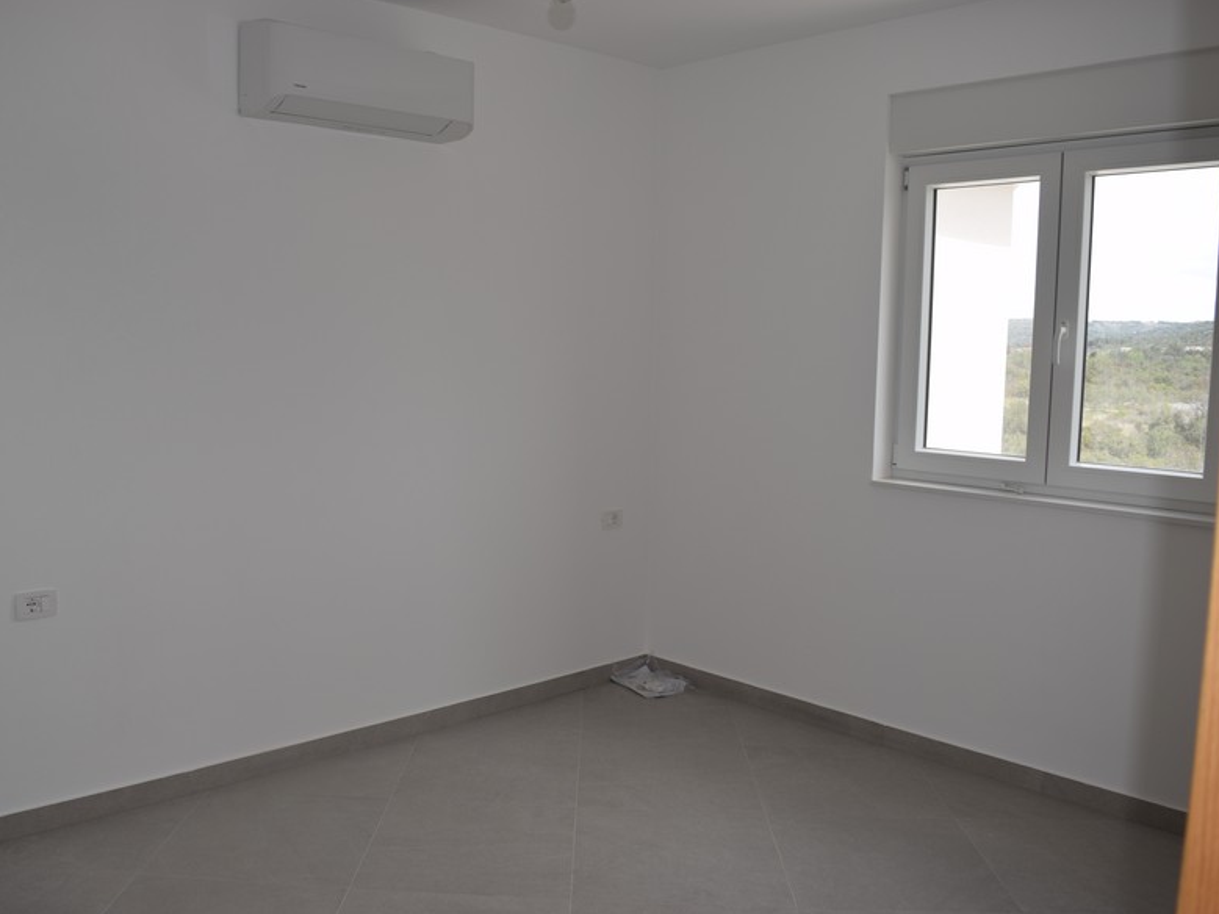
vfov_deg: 46.8
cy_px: 462
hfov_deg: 59.7
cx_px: 526
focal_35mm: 30
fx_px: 1056
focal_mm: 18
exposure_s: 1/125
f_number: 5.6
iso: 100
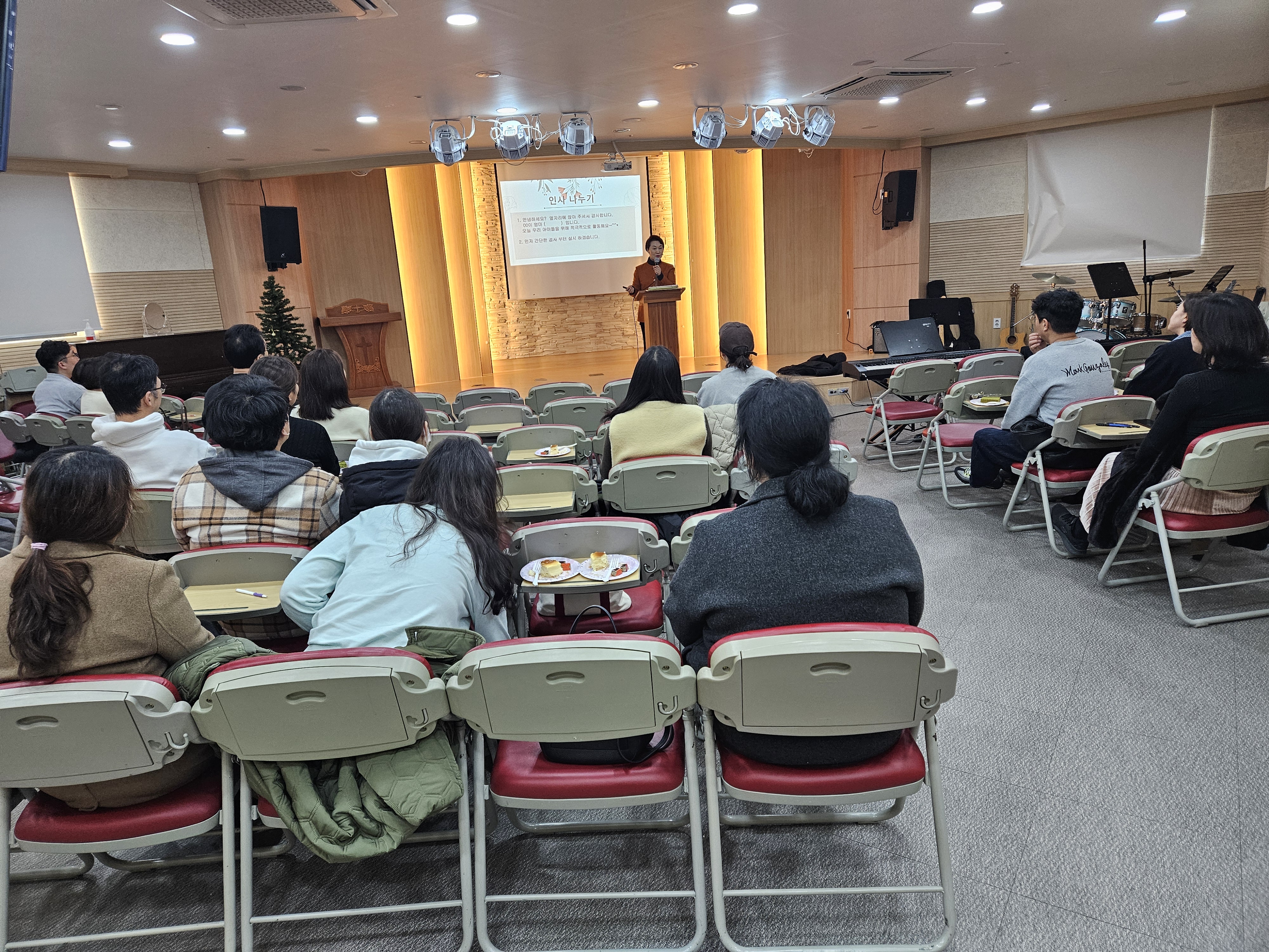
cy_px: 476
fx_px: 843
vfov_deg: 58.9
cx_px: 634
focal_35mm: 23
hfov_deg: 73.9
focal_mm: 5.4
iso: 250
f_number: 1.8
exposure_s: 1/120
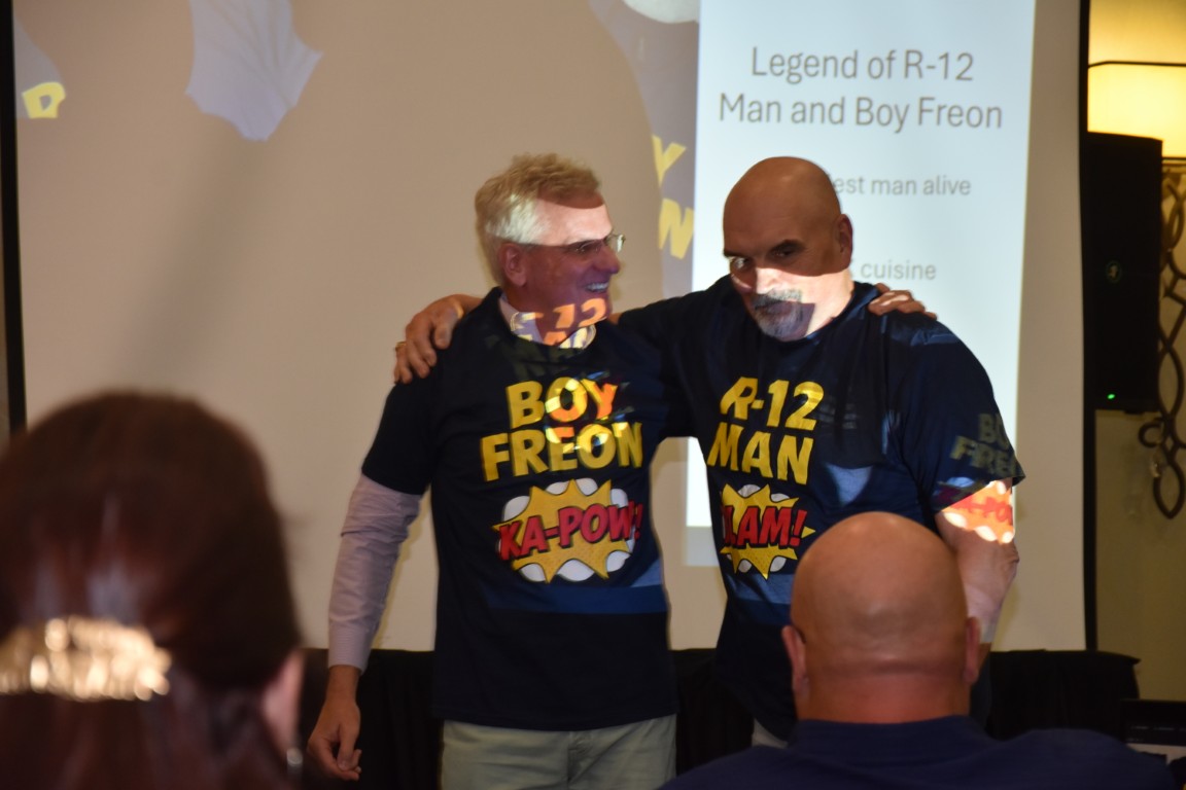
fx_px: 3953
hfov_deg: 17.1
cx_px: 593
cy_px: 395
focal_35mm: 120
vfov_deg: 11.4
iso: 900
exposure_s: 1/60
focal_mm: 80
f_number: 5.3
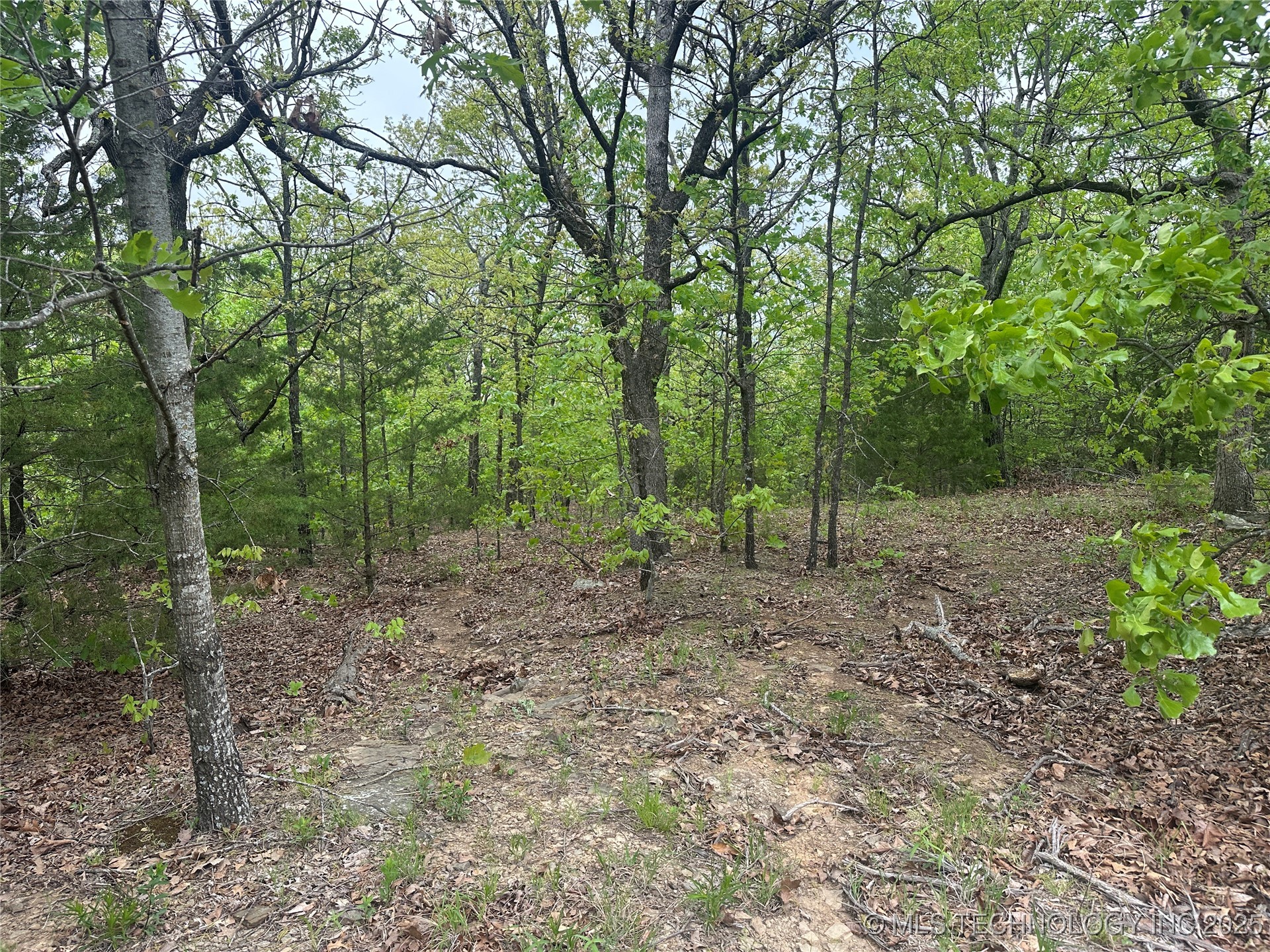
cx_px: 635
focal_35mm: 24
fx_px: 881
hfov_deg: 71.6
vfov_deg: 56.8
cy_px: 476
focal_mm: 6.86
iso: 80
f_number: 1.78
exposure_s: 1/594
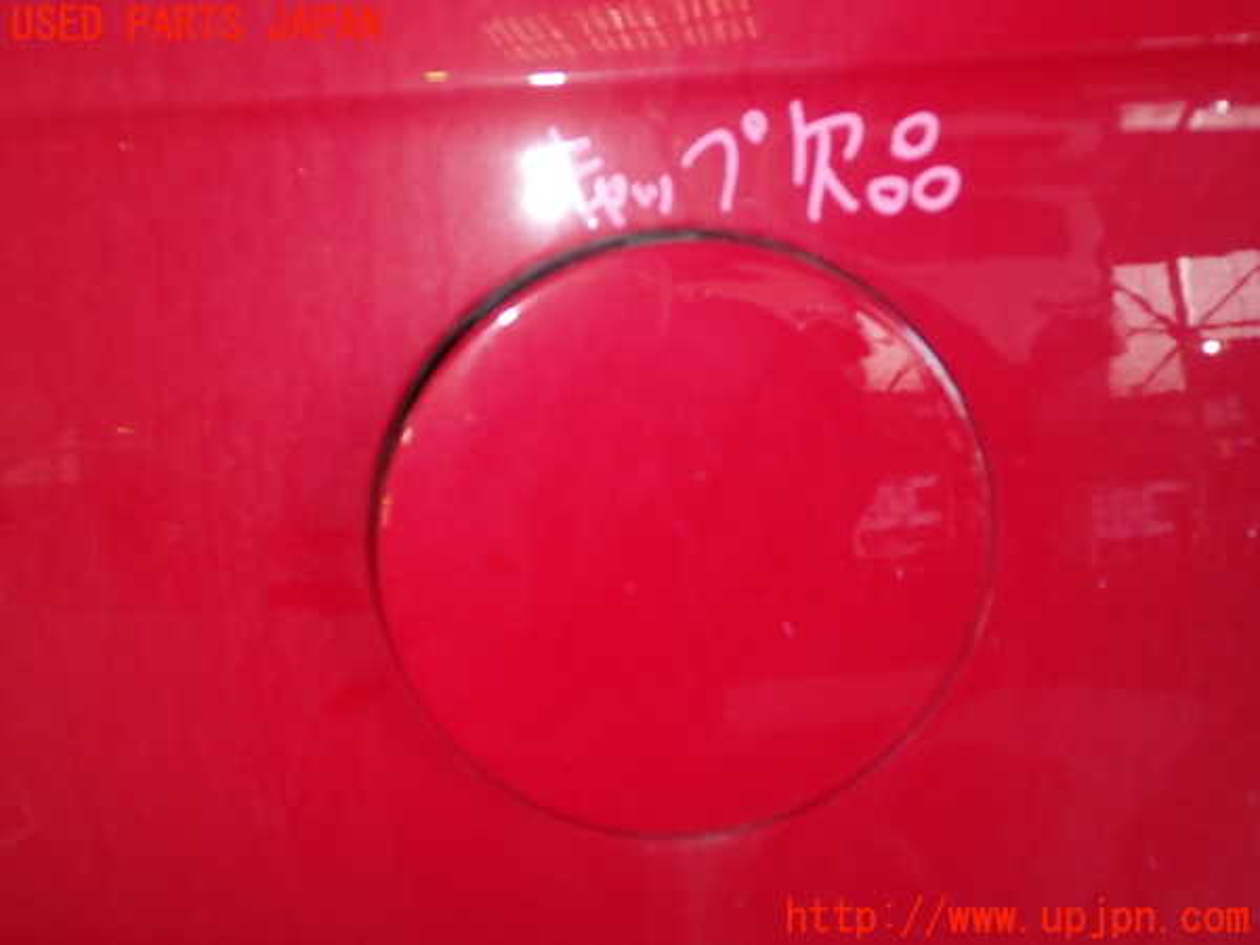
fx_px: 1310
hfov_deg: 51.4
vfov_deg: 39.7
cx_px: 630
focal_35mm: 36
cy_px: 472
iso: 200
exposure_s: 1/40
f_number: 2.5
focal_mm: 6.37
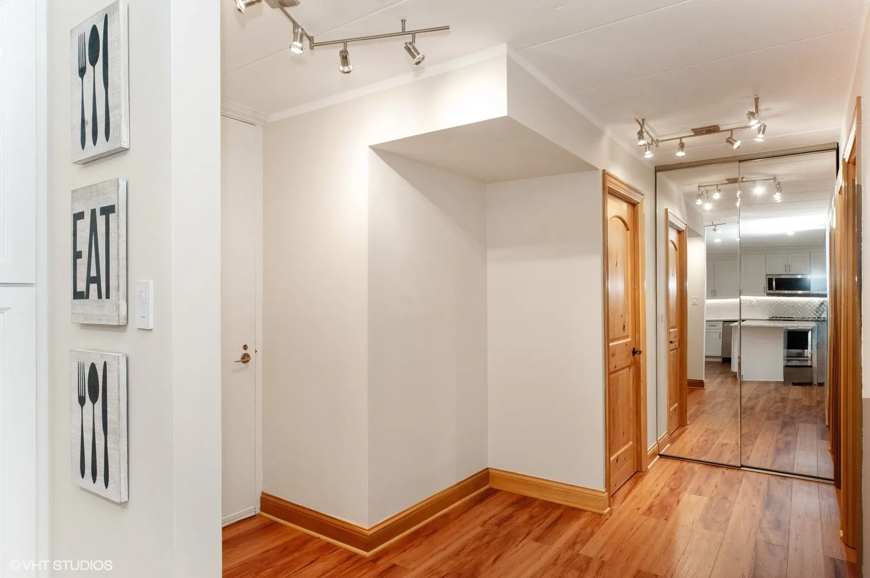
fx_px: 531
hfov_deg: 78.6
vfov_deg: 57.1
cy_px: 289
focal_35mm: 22
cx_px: 435
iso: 200
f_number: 8
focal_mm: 22
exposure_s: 1/40
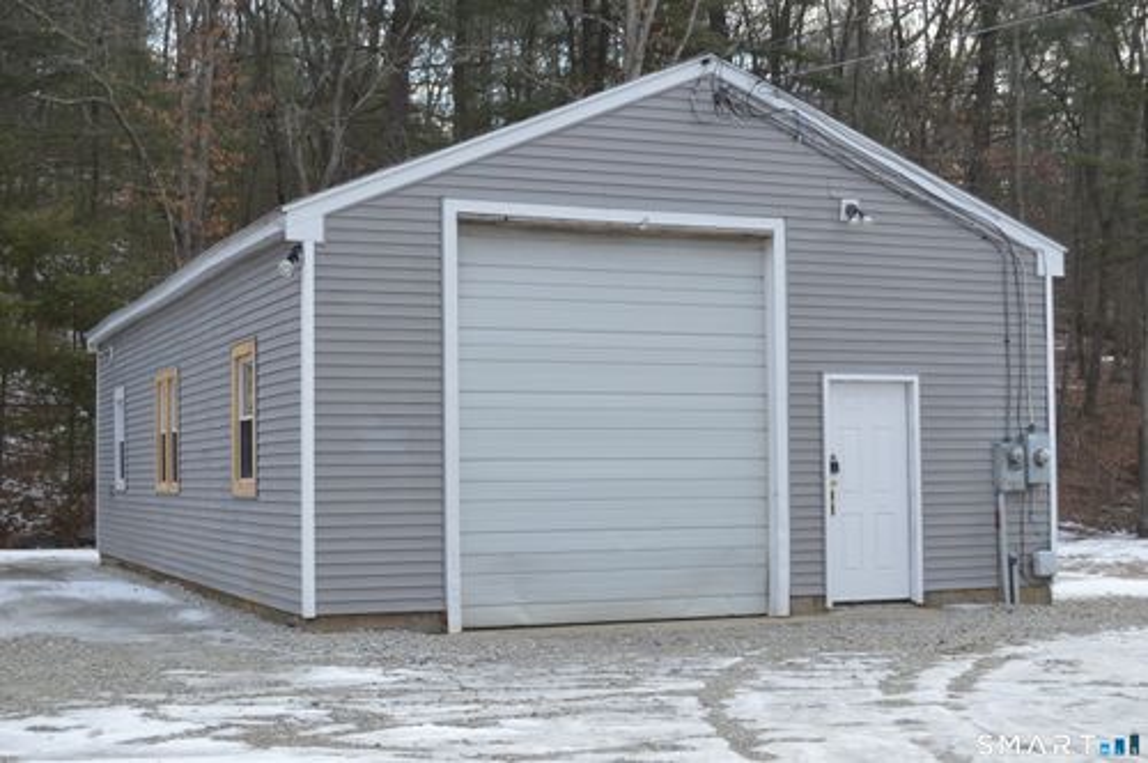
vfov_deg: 26.4
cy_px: 382
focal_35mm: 51
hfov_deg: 38.9
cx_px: 574
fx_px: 1624
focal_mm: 34
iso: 160
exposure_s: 1/125
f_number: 5.6
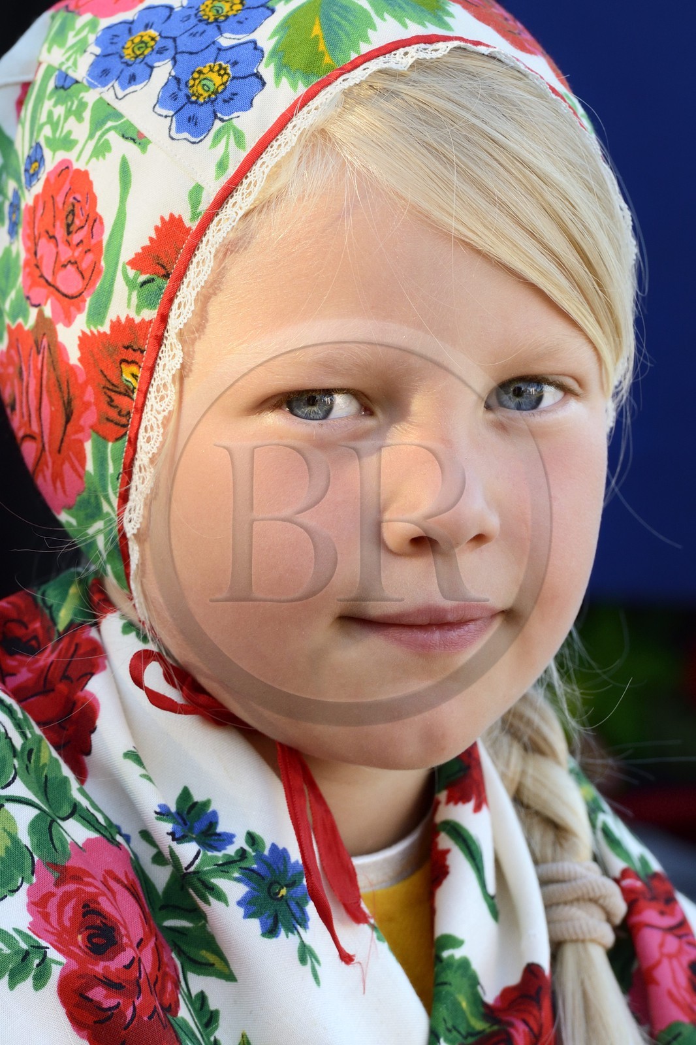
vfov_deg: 10.3
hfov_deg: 6.9
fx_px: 5802
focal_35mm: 200
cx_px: 348
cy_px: 522
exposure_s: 1/250
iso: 800
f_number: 8
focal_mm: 200
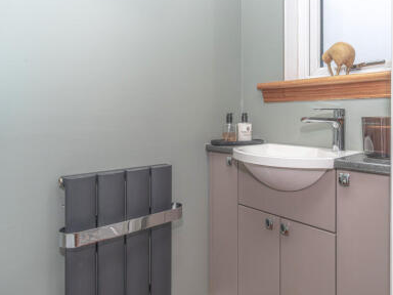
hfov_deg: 69.3
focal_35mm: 25
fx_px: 284
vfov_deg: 54.9
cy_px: 147
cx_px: 210
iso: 250
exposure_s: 1/60
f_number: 10
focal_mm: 21
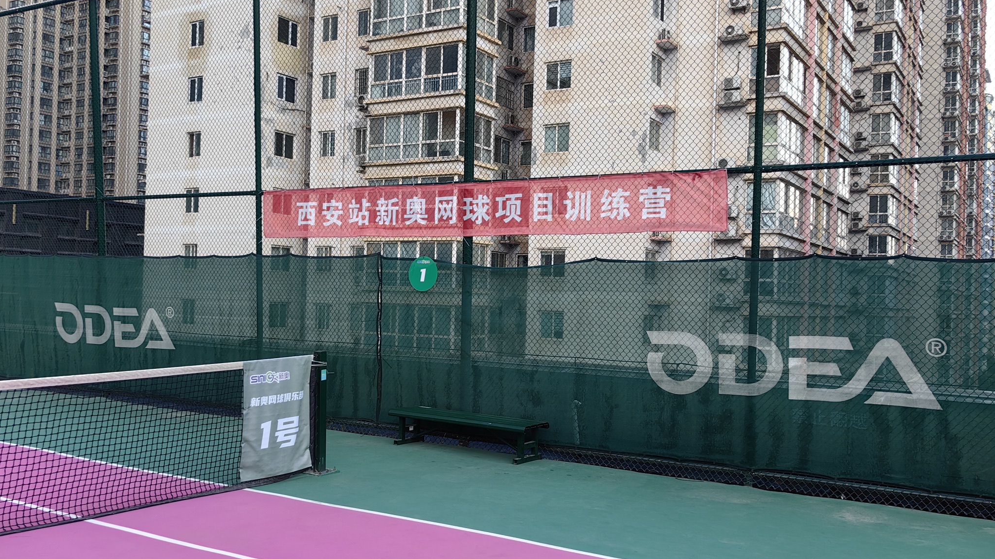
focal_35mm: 34
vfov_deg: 34.6
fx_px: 897
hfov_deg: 58.0
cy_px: 291
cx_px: 498
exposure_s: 1/101
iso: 50
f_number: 2
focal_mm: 5.75
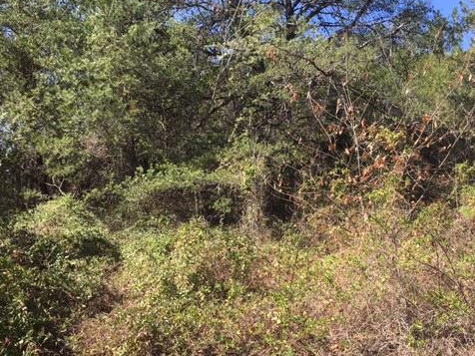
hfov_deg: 47.5
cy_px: 212
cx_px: 288
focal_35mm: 39
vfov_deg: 36.7
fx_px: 535
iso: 25
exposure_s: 1/509
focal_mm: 4.15
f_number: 2.2
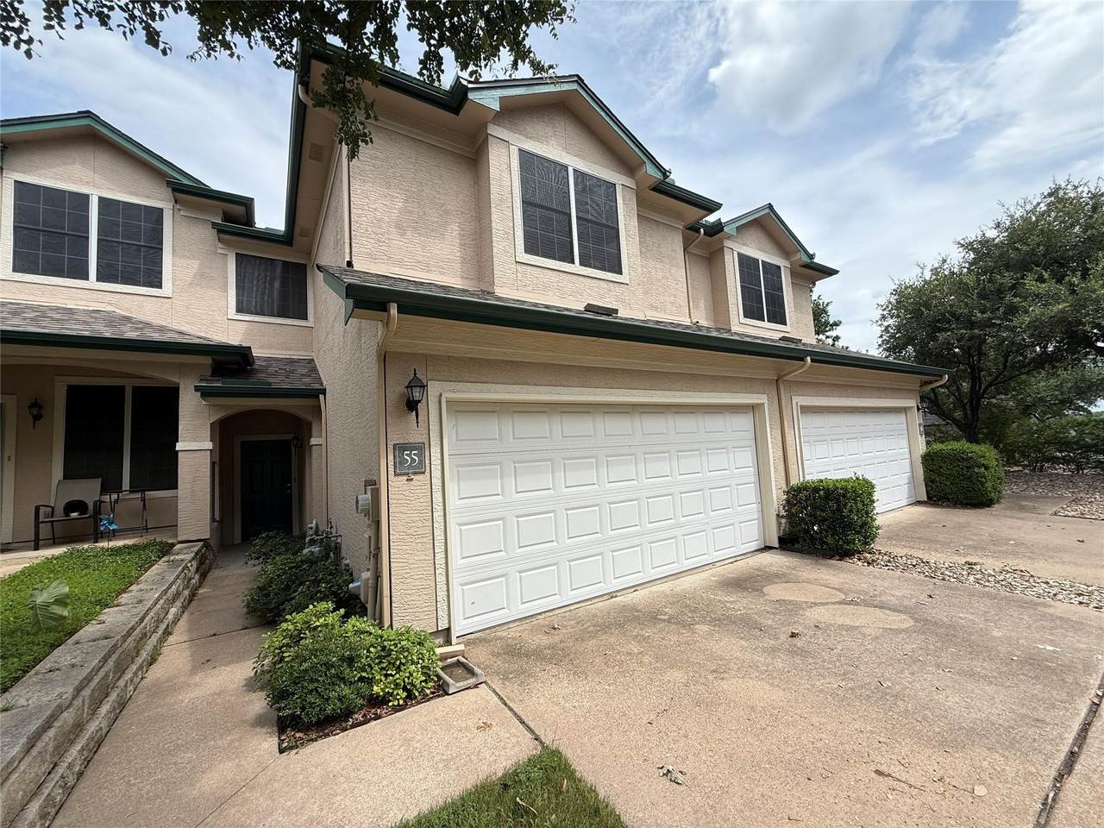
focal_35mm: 14
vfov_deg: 85.7
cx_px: 552
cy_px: 414
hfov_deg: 102.1
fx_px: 446
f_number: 2.2
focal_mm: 2.22
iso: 50
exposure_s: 1/1464
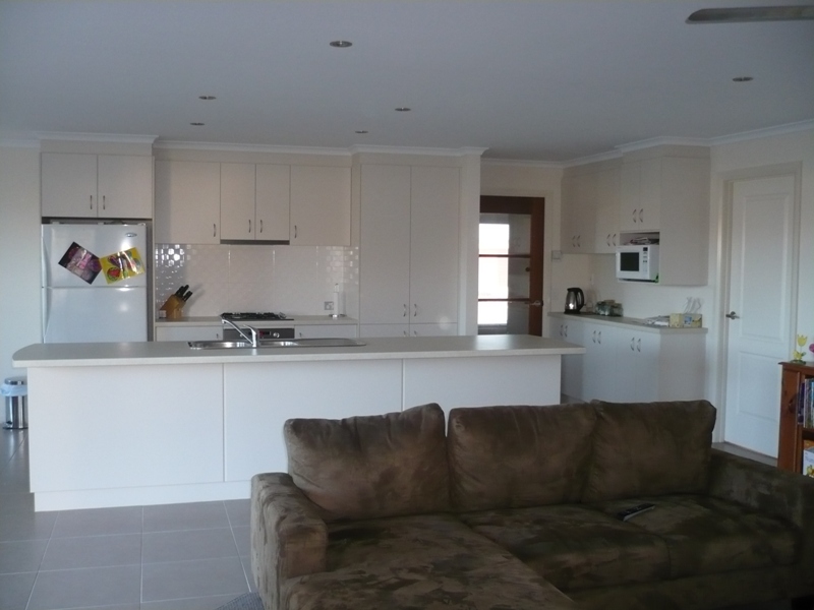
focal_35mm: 35
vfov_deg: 40.7
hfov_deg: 52.6
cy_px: 305
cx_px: 407
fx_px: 823
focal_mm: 5.8
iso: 250
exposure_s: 1/30
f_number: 2.8
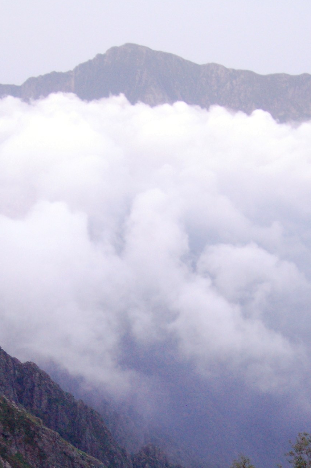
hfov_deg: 20.2
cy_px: 432
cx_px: 130
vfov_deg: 28.8
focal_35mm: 67
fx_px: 870
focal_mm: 24
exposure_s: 1/8
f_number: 3.3
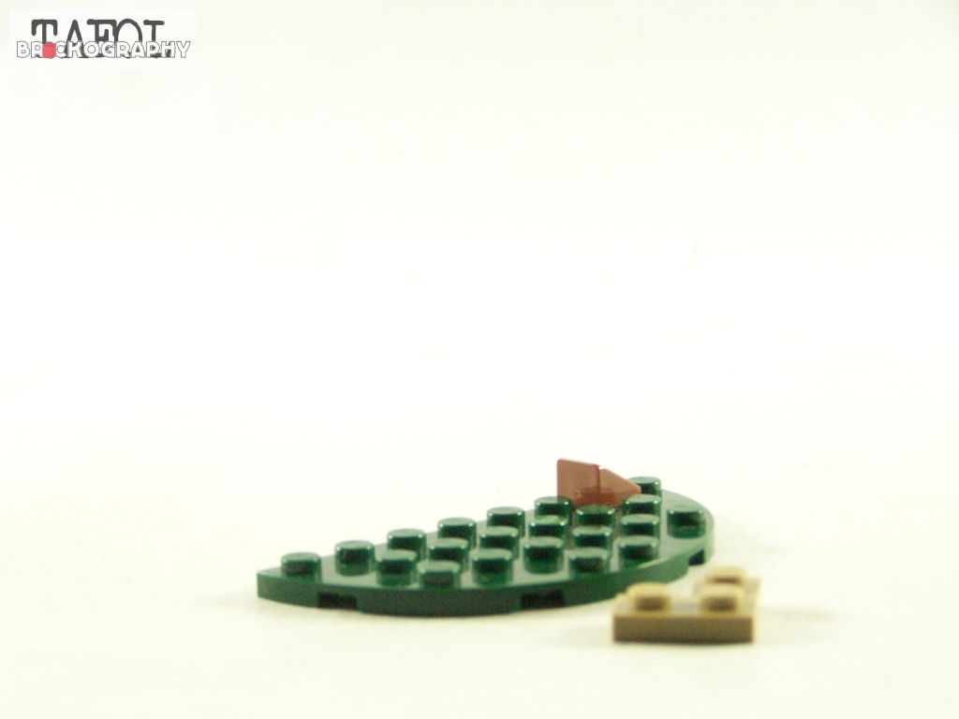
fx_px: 2604
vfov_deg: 15.7
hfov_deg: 20.9
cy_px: 360
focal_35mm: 94
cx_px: 480
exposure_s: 1/60
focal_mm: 15.6
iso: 400
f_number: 3.2
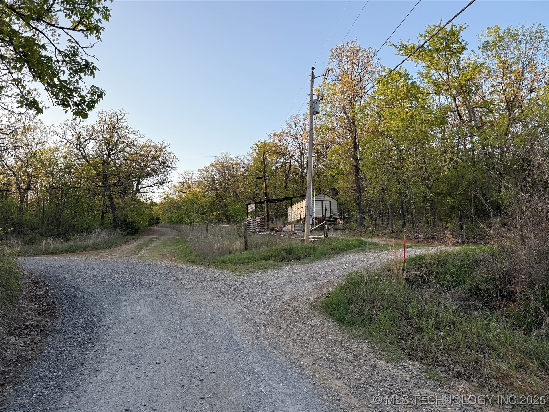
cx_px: 274
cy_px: 206
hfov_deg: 71.6
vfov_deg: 56.8
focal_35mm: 24
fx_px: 381
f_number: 1.78
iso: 80
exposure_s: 1/931
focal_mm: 6.76
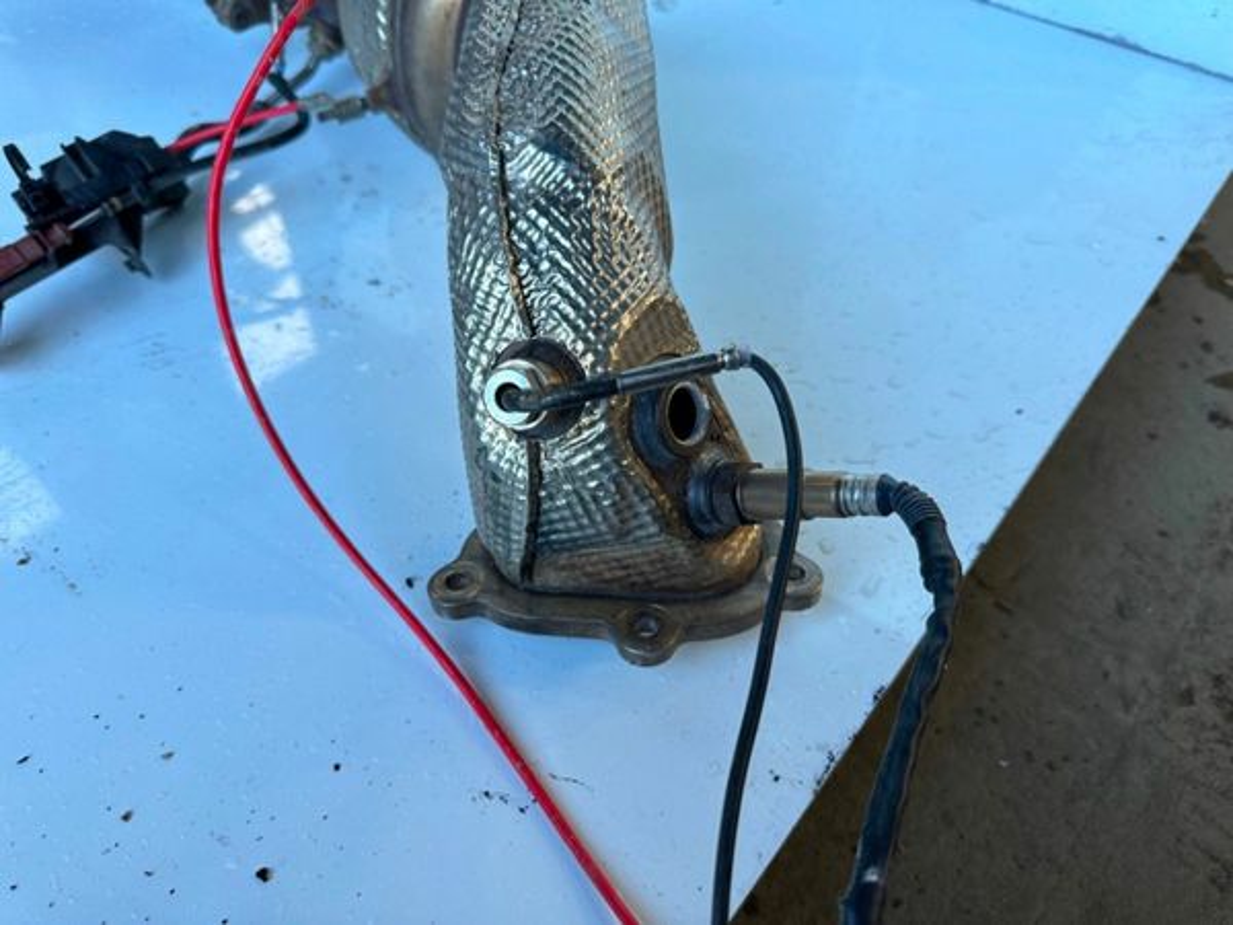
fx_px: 855
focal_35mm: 24
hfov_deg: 71.6
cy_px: 462
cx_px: 616
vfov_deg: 56.8
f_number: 1.78
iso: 64
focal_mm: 6.86
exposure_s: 1/100
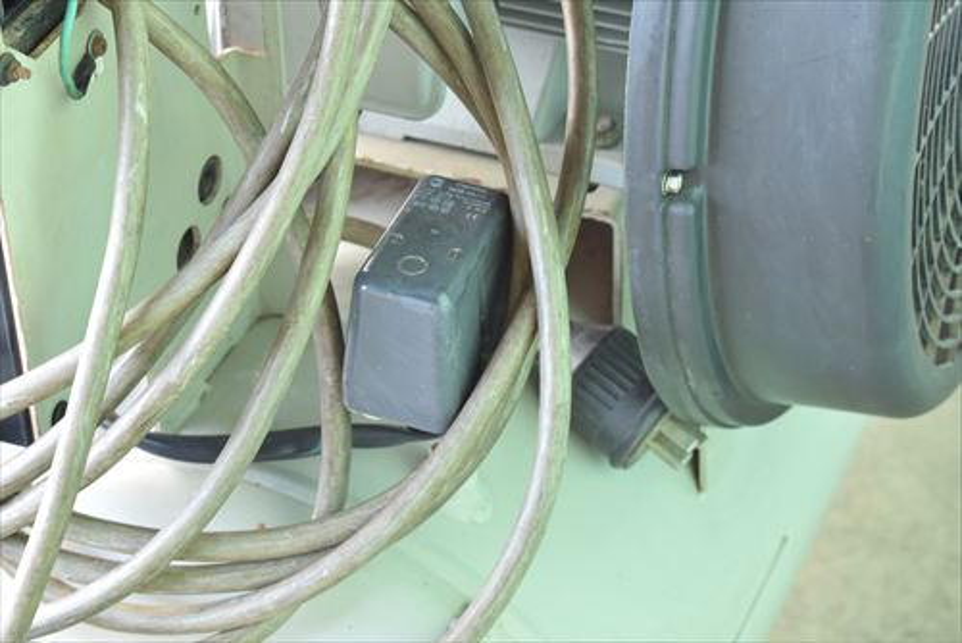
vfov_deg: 16.6
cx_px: 481
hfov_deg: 24.6
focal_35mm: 82
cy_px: 322
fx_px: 2206
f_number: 6.3
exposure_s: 1/20
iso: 1250
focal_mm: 55
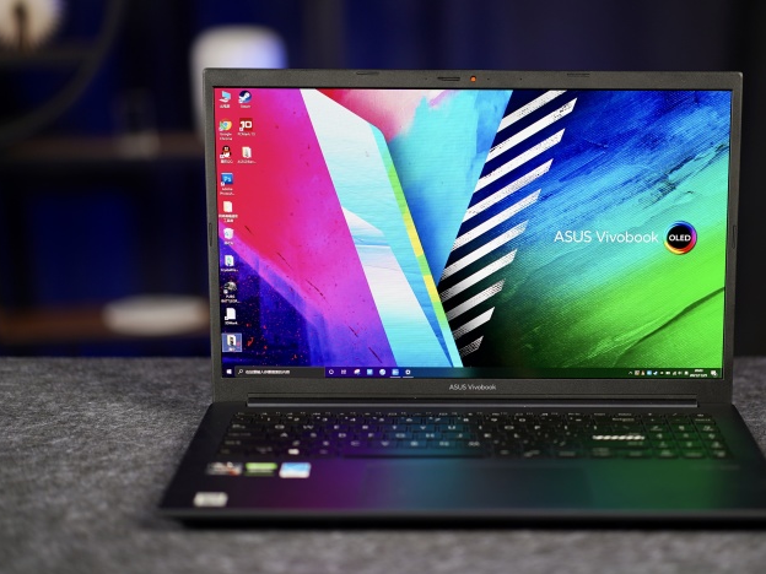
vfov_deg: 24.0
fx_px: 1350
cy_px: 285
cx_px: 436
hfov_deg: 31.6
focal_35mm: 61
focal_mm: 55
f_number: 1.8
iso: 100
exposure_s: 1/80
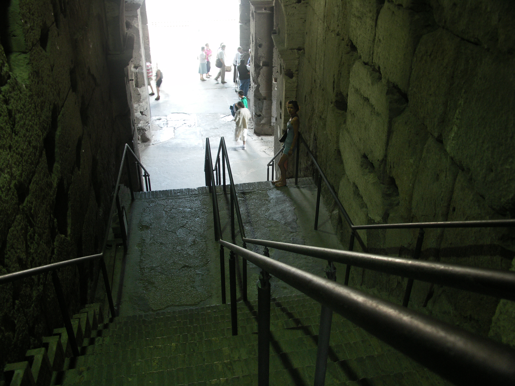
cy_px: 193
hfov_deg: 56.8
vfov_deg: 44.2
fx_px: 476
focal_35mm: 32
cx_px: 258
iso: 100
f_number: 2.8
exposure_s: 1/8
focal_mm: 8.4
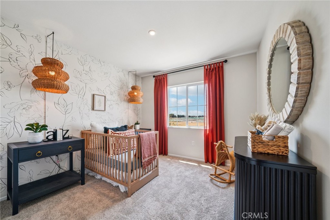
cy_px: 110
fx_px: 110
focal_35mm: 12
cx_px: 165
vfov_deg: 90.0
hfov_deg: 112.6
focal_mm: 12
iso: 400
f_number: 8
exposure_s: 1/25
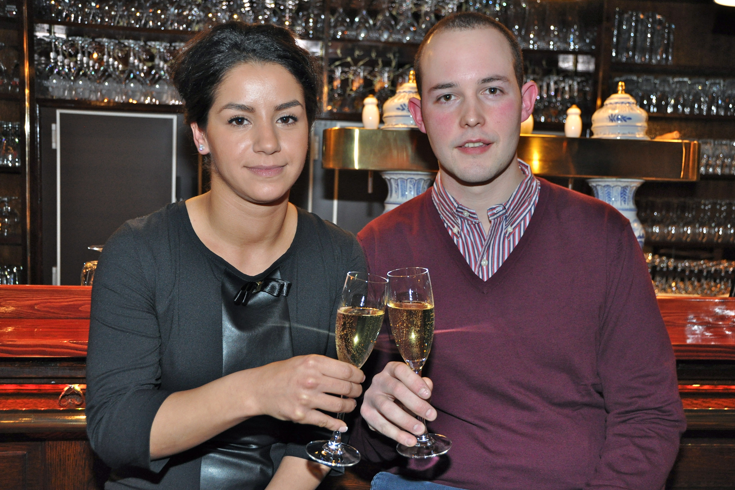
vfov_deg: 33.4
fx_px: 817
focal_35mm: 40
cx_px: 373
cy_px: 247
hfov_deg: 48.5
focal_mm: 26
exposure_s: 1/60
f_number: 4
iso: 800
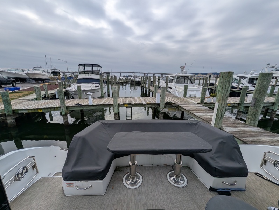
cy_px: 105
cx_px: 140
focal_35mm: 12
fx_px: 97
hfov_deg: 110.5
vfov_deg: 94.6
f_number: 1.7
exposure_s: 1/4878
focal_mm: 2.02
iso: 50
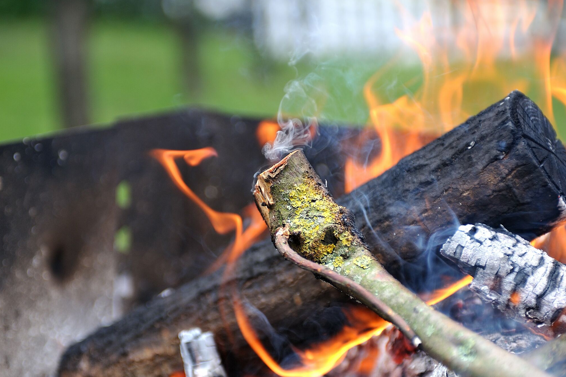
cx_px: 302
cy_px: 205
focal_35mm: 84
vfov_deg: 16.2
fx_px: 1320
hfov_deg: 24.2
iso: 400
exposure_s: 1/1000
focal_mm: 70
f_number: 3.2
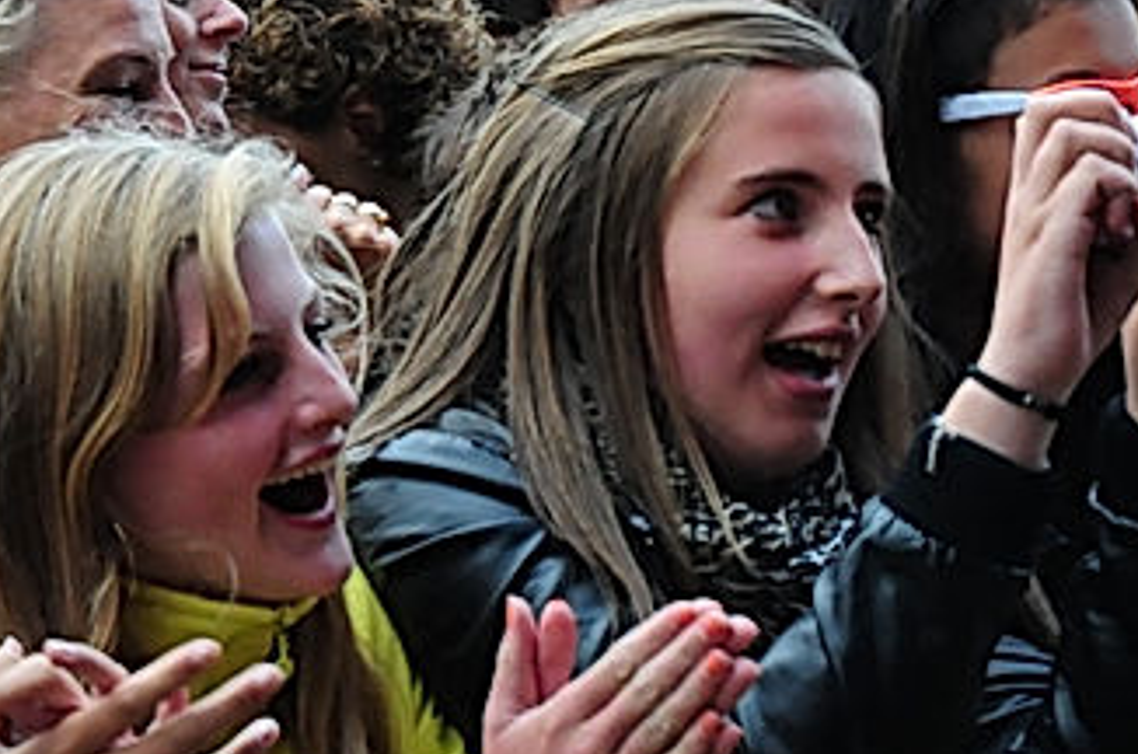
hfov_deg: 9.6
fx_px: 6625
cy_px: 407
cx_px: -380
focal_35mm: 210
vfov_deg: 6.5
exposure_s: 1/125
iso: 800
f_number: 8
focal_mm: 38
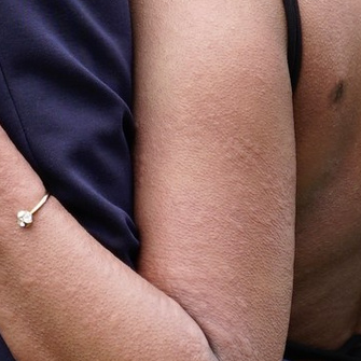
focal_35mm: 730
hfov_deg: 2.4
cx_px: -45
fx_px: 8613
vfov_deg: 2.4
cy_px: 417
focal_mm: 75
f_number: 2.8
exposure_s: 1/400
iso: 100
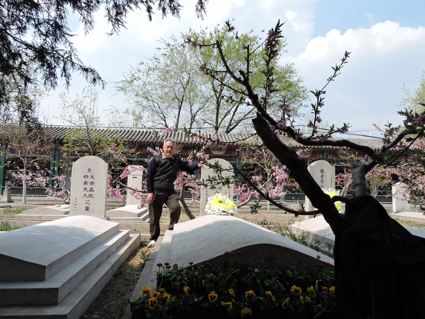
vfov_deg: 56.8
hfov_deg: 71.6
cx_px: 212
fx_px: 295
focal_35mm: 24
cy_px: 160
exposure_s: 1/1000
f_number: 3.3
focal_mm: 4.3
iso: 100
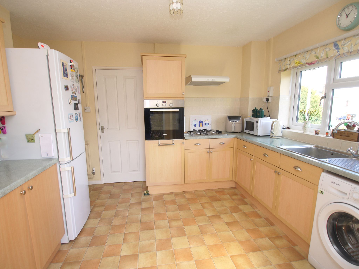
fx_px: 187
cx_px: 180
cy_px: 134
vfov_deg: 71.6
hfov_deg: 87.8
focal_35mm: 18
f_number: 4
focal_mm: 9
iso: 100
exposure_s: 1/60
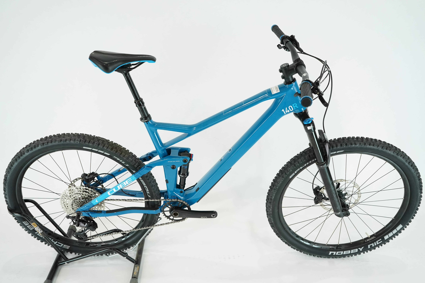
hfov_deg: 60.3
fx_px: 366
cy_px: 142
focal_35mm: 31
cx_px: 212
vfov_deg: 42.3
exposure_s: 1/200
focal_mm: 31
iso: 1600
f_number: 5.6
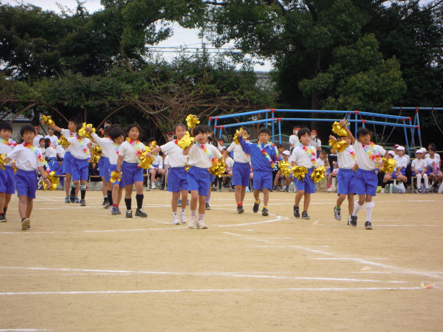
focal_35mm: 140
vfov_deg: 10.6
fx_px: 1792
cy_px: 166
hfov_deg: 14.1
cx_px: 222
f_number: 6.6
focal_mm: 25
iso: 100
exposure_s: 1/100
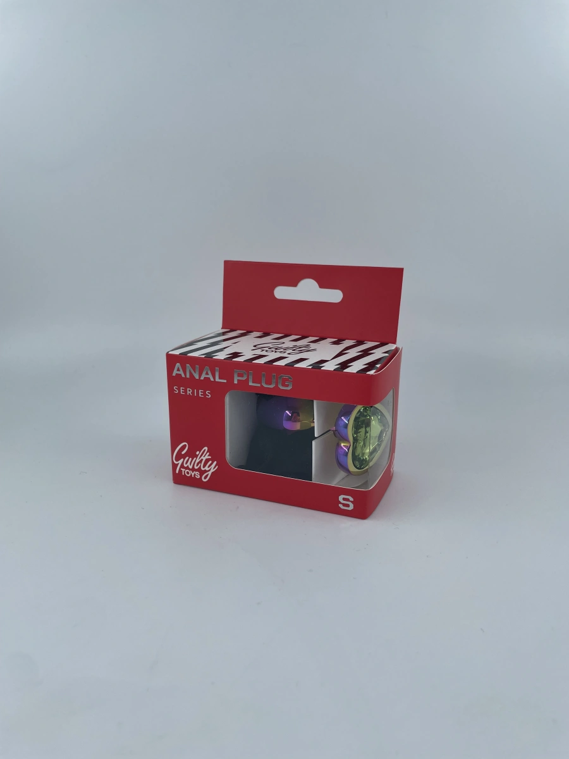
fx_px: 570
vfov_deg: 67.3
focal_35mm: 26
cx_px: 284
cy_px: 380
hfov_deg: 53.1
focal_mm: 4.2
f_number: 1.6
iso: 32
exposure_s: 1/1916
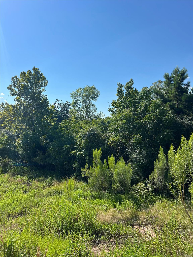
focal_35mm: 26
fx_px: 193
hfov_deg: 53.1
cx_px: 96
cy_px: 128
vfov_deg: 67.3
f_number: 1.5
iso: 50
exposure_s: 1/4831
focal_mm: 5.7
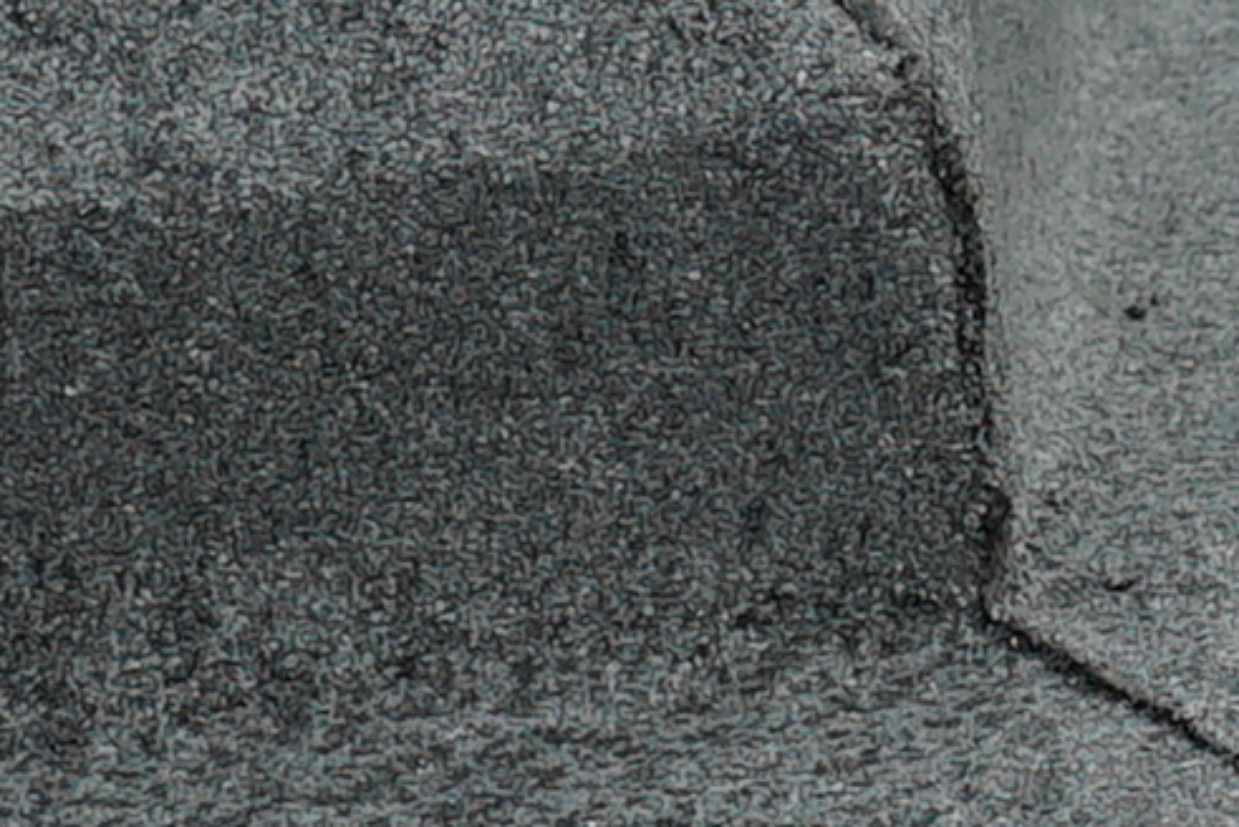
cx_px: 2382
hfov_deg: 9.5
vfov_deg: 6.7
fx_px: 6990
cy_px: 1031
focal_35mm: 203
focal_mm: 24
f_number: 4.5
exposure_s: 1/200
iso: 100
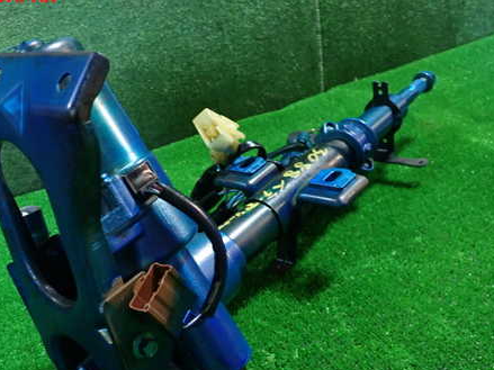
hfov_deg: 45.4
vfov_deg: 34.9
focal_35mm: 41
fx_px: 585
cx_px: 189
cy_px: 234
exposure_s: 1/30
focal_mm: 5.4
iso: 320
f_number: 2.3
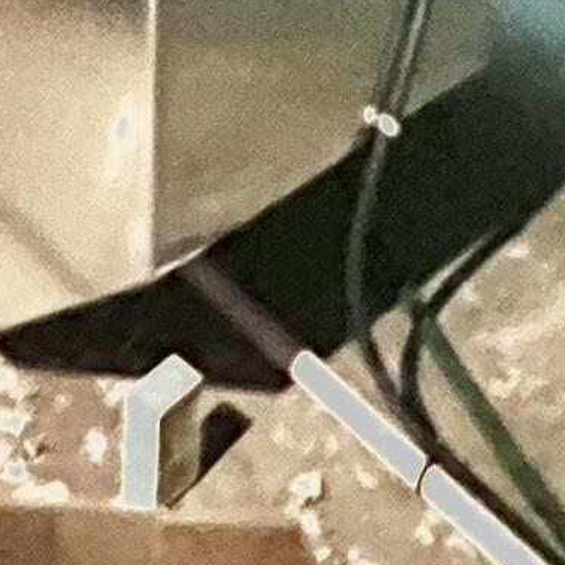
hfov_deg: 17.9
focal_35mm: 92
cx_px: -125
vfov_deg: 12.6
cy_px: -939
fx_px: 1699
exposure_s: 1/30
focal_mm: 1.57
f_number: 1.8
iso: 1250
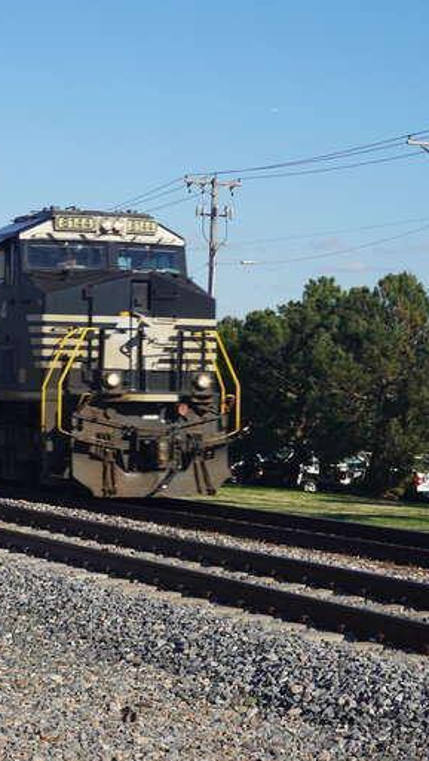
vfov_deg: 21.8
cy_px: 372
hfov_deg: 12.3
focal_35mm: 98
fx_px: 1980
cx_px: 123
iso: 100
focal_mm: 40
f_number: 11
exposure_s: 1/160
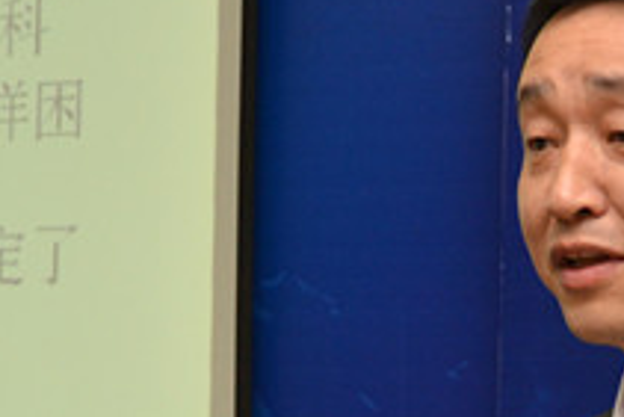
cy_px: 504
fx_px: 3051
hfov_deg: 11.6
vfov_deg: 7.7
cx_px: 538
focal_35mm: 176
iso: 800
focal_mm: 31
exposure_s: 1/60
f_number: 4.5
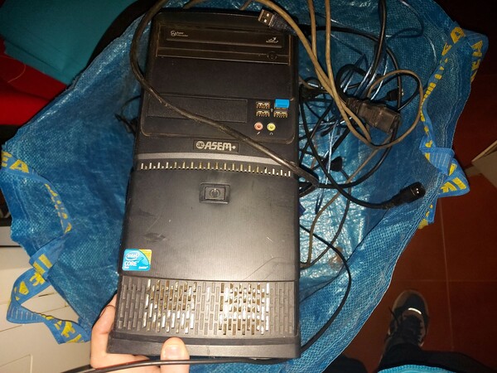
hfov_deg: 71.6
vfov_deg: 56.8
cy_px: 186
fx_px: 345
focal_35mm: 24
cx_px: 248
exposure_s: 1/50
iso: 250
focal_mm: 5.23
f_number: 1.8
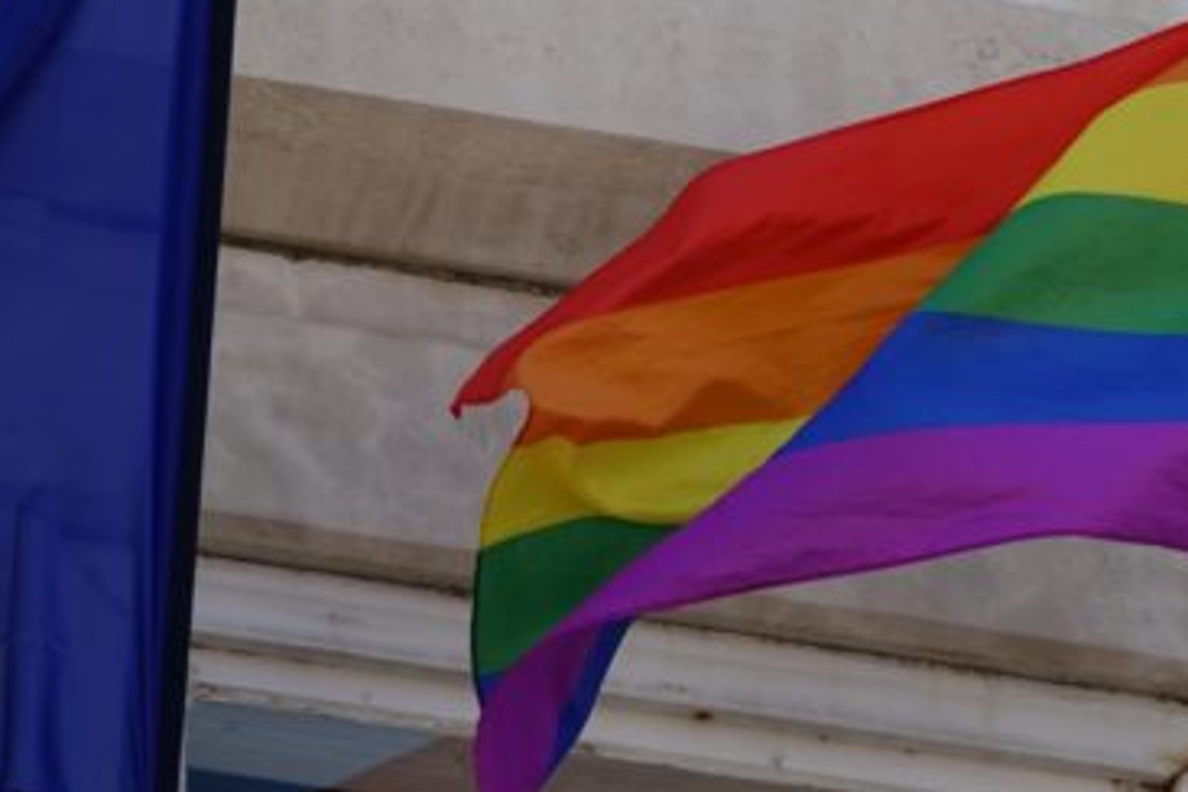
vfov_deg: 2.4
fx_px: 18776
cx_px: 1130
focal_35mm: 569
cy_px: 182
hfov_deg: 3.6
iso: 100
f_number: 4
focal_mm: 105.83
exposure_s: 1/640
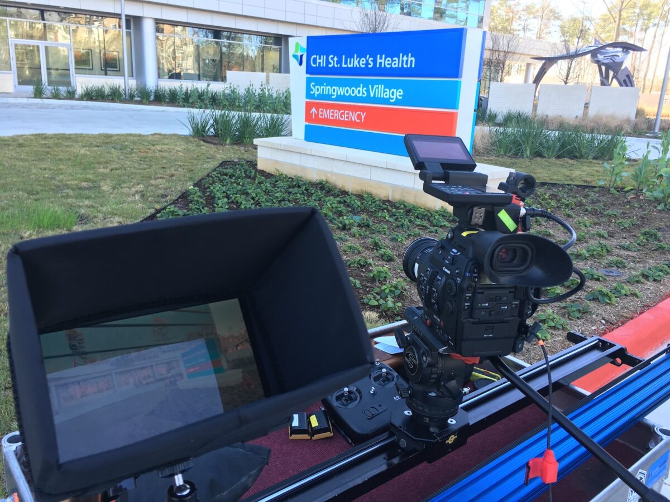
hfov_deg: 61.7
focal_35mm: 29
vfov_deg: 48.2
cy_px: 251
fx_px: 561
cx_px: 335
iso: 32
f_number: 2.2
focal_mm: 4.15
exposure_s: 1/120
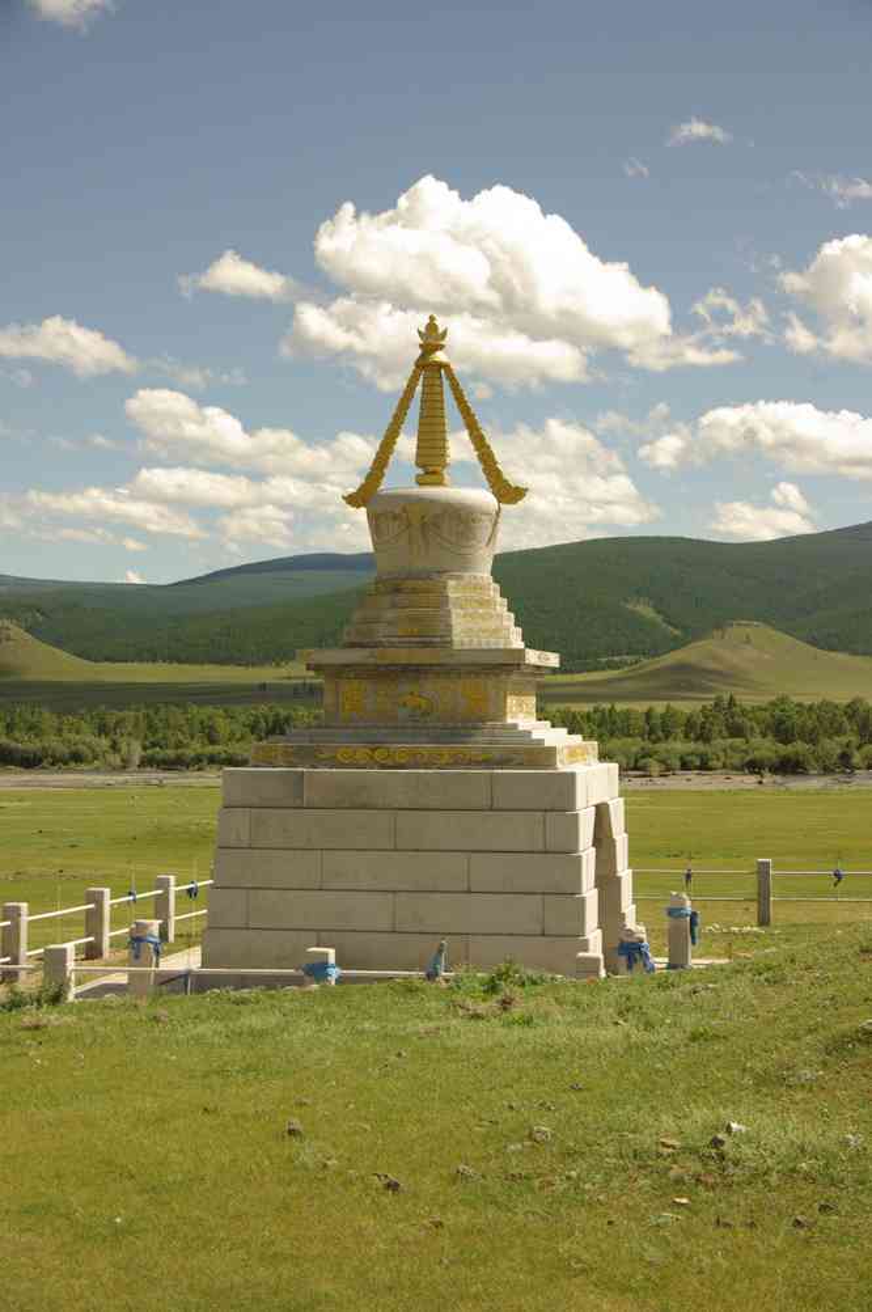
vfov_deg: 31.4
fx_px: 2330
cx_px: 436
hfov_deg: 21.2
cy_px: 656
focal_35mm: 64
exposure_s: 1/250
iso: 100
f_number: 8
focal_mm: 42.5
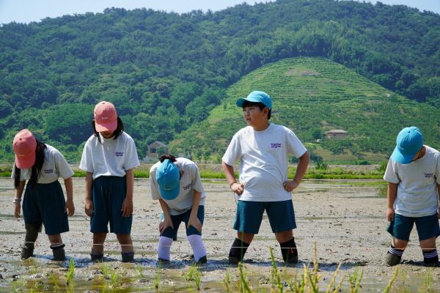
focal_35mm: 62
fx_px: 752
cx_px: 220
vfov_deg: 22.1
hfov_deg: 32.6
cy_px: 146
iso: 100
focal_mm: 41
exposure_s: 1/160
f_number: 9
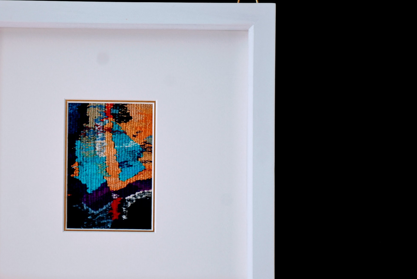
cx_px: 120
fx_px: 2678
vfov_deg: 6.0
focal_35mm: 231
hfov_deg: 8.9
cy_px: 164
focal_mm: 100
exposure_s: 1/60
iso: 360
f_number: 5.6
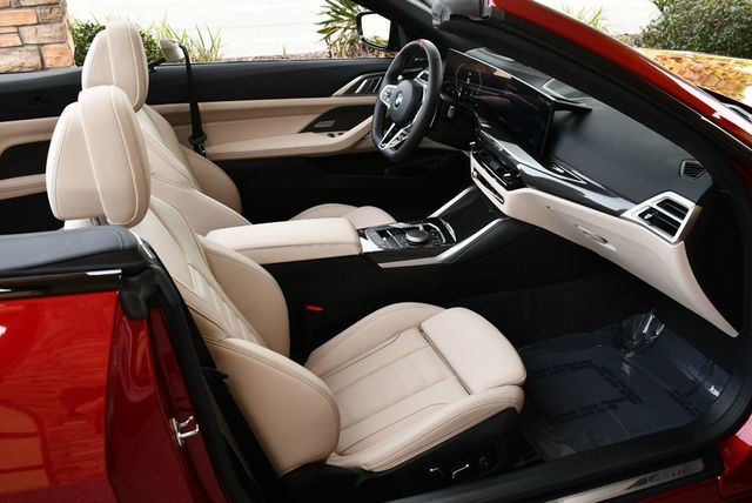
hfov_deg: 53.1
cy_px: 252
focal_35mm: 36
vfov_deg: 36.9
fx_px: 753
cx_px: 376
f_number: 4
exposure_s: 1/250
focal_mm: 18
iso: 400
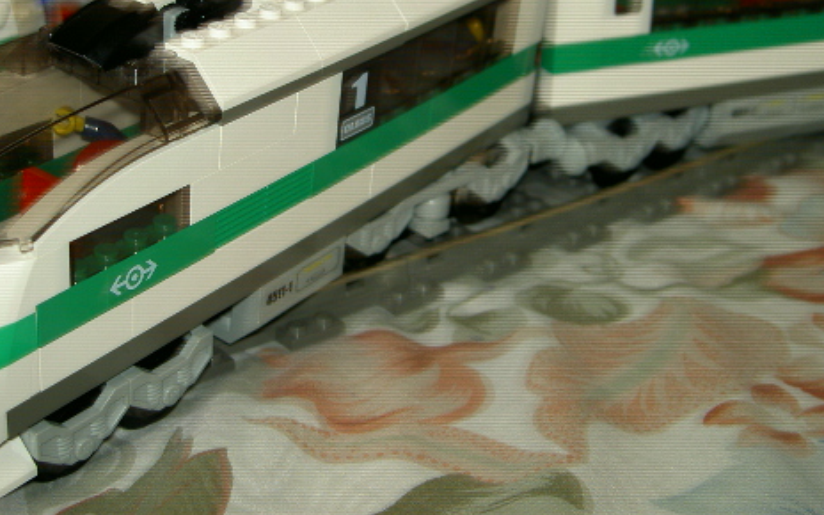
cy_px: 179
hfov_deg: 35.6
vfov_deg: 22.7
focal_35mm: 57
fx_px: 1280
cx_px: 346
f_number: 2.8
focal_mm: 8
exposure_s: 1/60
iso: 50
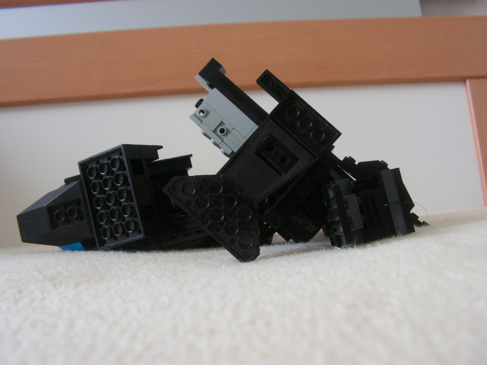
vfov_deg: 39.7
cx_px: 244
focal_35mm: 36
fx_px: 506
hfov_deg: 51.4
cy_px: 182
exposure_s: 1/20
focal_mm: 6
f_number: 3.2
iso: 200
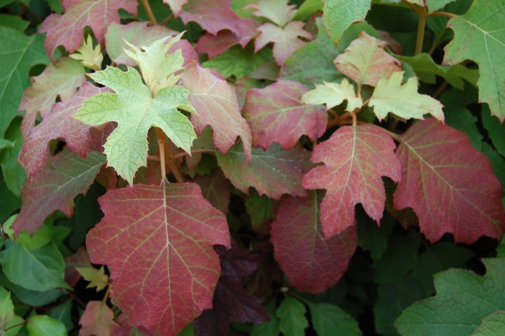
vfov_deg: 26.4
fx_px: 715
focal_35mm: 51
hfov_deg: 38.9
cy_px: 168
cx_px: 252
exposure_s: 1/125
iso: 320
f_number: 5.6
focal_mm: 34
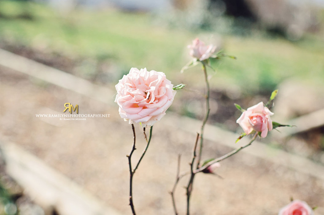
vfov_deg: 25.6
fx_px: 471
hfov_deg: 37.9
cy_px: 108
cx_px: 162
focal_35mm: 52
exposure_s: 1/4000
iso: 200
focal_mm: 35
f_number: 2.5
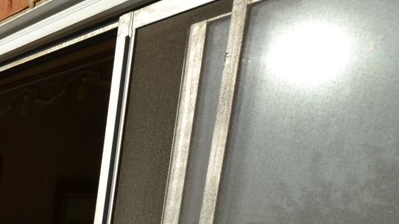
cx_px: -174
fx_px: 497
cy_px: 310
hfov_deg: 29.7
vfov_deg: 22.2
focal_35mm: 47
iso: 100
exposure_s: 1/320
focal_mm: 10
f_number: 9
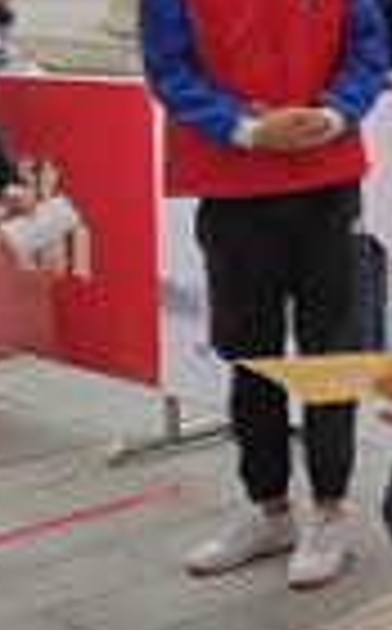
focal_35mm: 110
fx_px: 1888
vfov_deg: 18.7
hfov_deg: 10.6
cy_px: 106
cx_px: 838
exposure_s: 1/1155
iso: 50
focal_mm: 4.27
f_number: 1.8
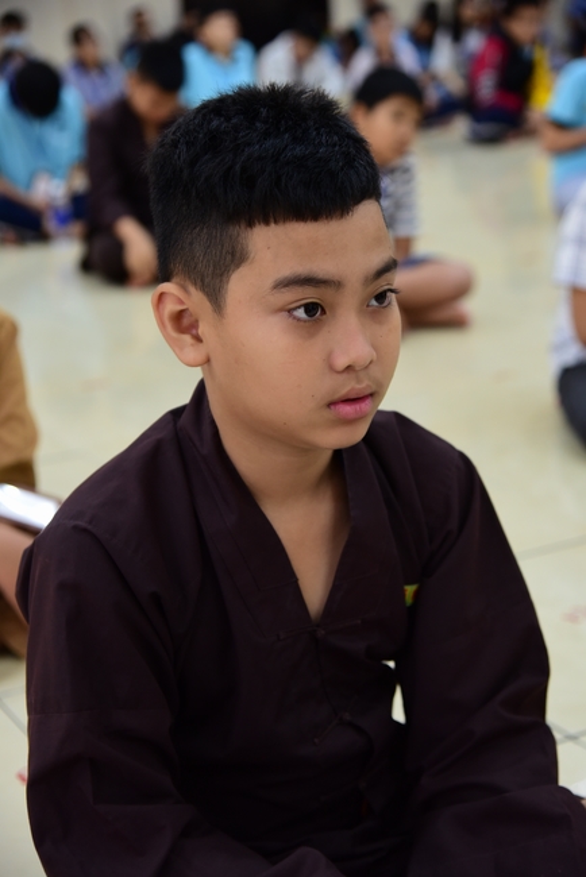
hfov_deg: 20.9
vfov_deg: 30.9
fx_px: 1585
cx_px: 293
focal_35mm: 65
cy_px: 438
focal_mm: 65
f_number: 4.5
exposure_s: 1/60
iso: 2000
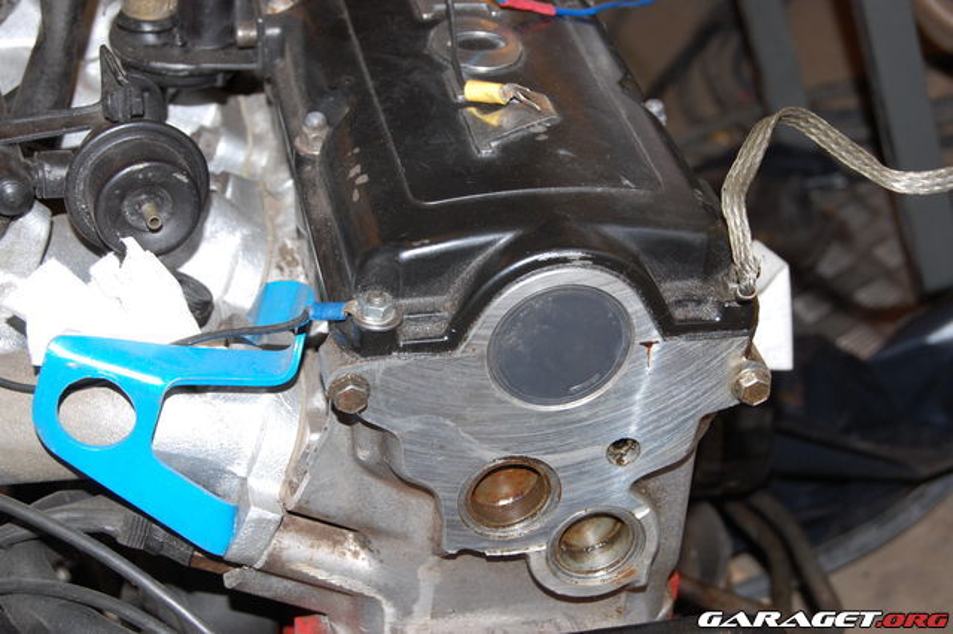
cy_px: 317
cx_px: 476
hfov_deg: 29.9
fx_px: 1786
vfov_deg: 20.1
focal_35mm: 68
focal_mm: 45
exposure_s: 1/60
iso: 400
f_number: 5.3
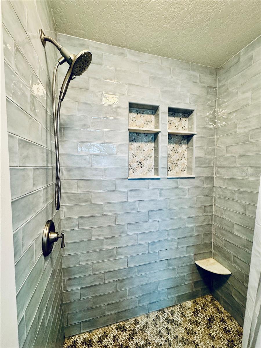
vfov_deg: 102.1
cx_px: 130
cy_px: 174
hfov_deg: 85.7
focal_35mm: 14
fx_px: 141
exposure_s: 1/60
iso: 250
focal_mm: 2.22
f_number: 2.2
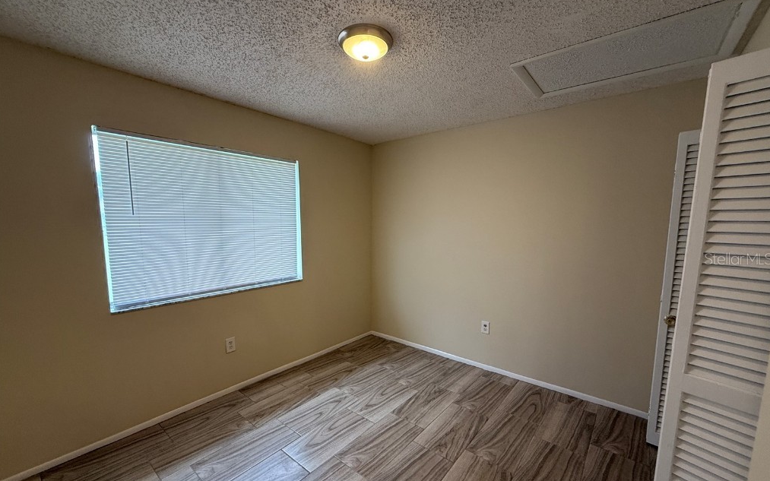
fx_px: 315
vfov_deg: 74.7
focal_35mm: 15
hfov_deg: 101.5
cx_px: 387
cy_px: 258
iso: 160
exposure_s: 1/120
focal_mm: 2.22
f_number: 2.2
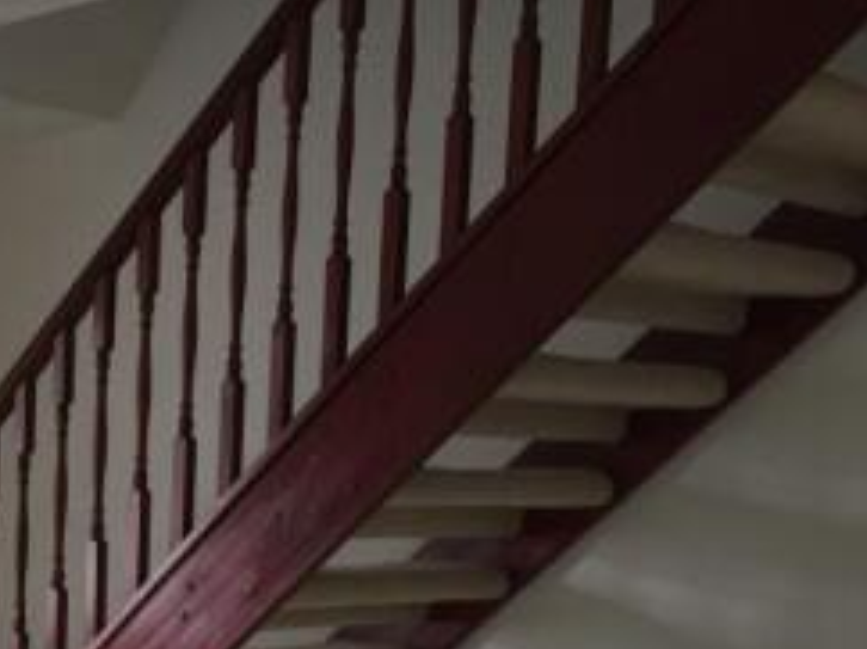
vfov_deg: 20.3
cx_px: -34
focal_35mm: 70
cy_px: 665
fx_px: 1751
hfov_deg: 26.1
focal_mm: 4.15
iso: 32
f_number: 2.2
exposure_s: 1/30
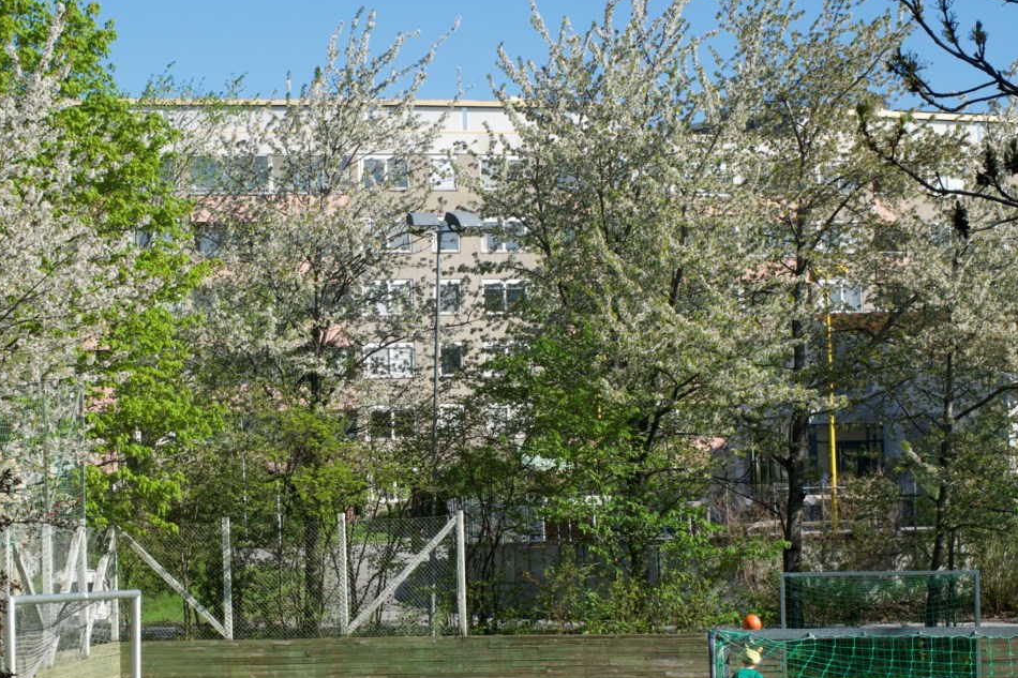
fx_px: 2460
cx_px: 311
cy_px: 497
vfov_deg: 15.6
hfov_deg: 23.2
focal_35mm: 87
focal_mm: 34.2
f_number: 8
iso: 320
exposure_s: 1/420
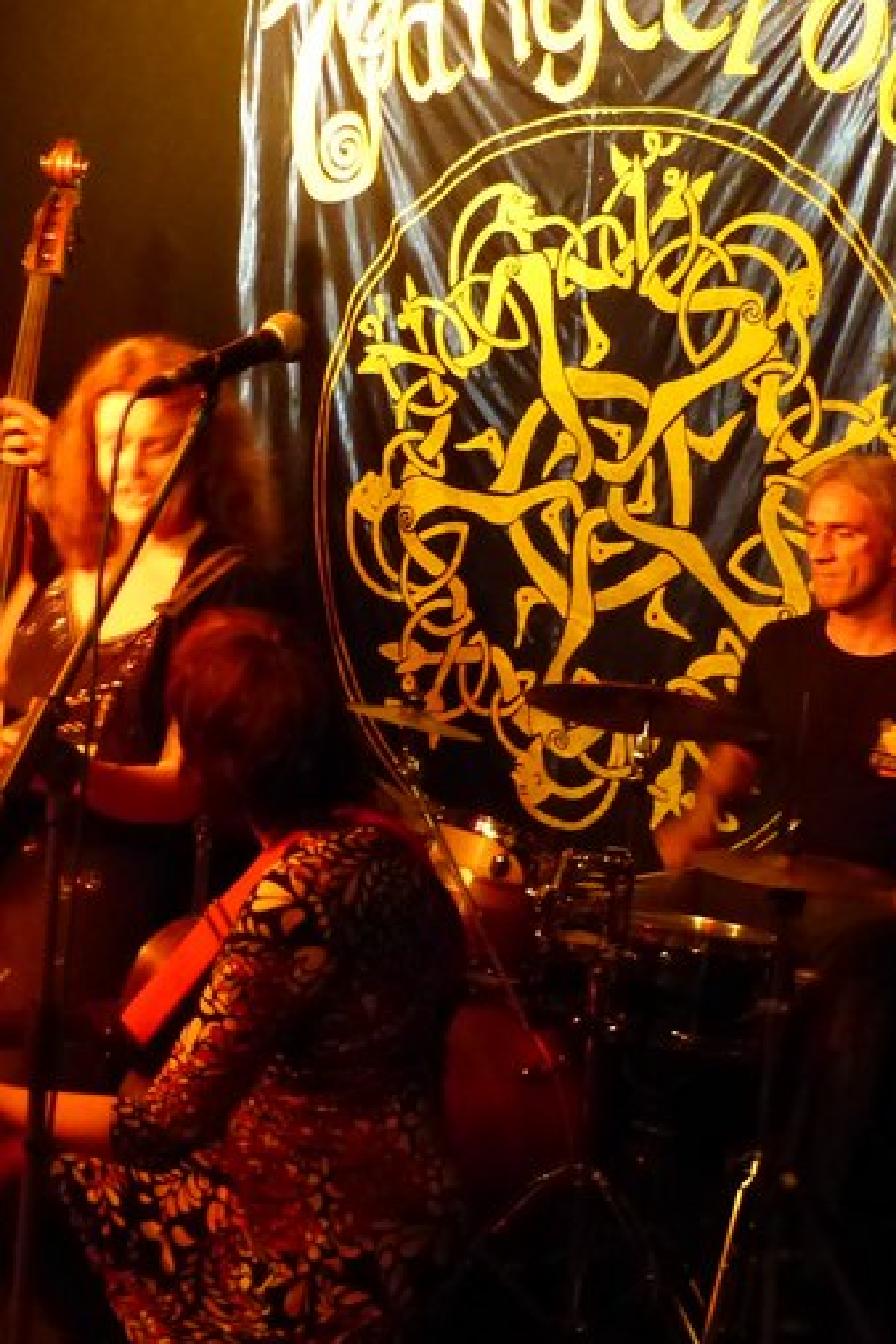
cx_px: 350
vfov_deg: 25.3
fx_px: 2986
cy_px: 583
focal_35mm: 80
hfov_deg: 17.0
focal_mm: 7
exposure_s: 1/13
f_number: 2.8
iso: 800
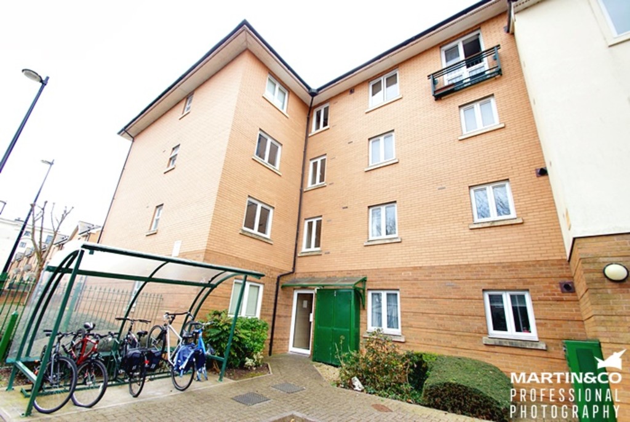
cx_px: 315
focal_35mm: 15
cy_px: 211
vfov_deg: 77.5
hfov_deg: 100.3
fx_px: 263
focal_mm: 10
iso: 100
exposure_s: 1/40
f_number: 5.6
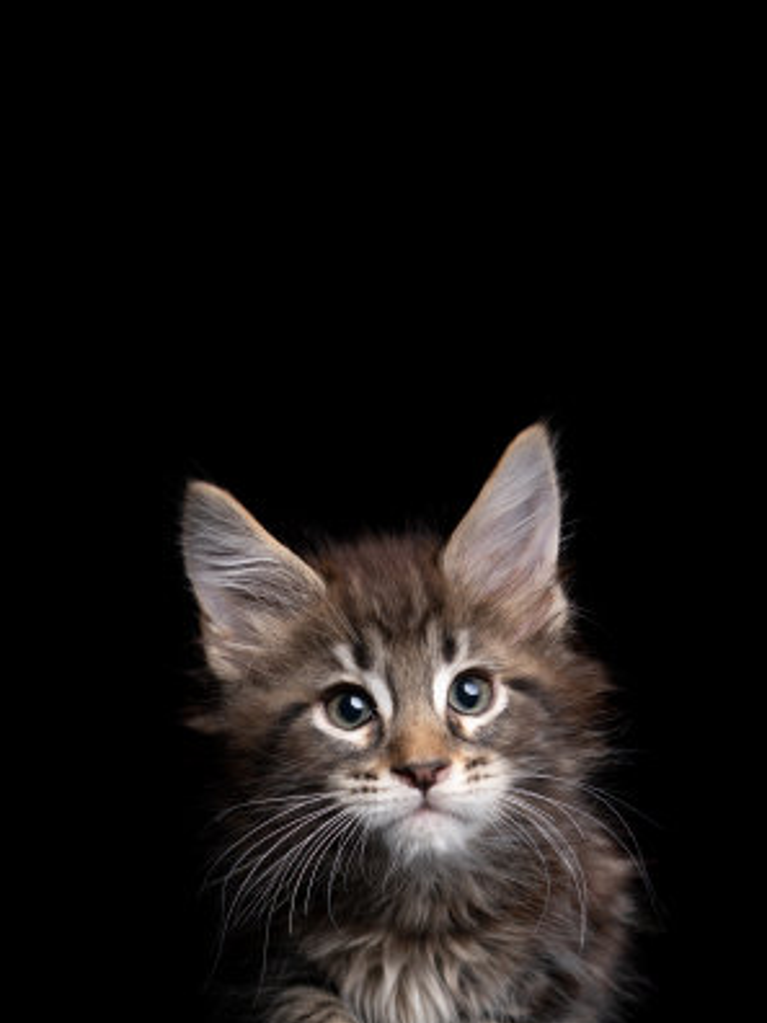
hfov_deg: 28.0
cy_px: 628
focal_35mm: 52
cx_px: 400
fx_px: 1536
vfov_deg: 36.6
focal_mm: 35
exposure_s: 1/160
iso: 100
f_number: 8
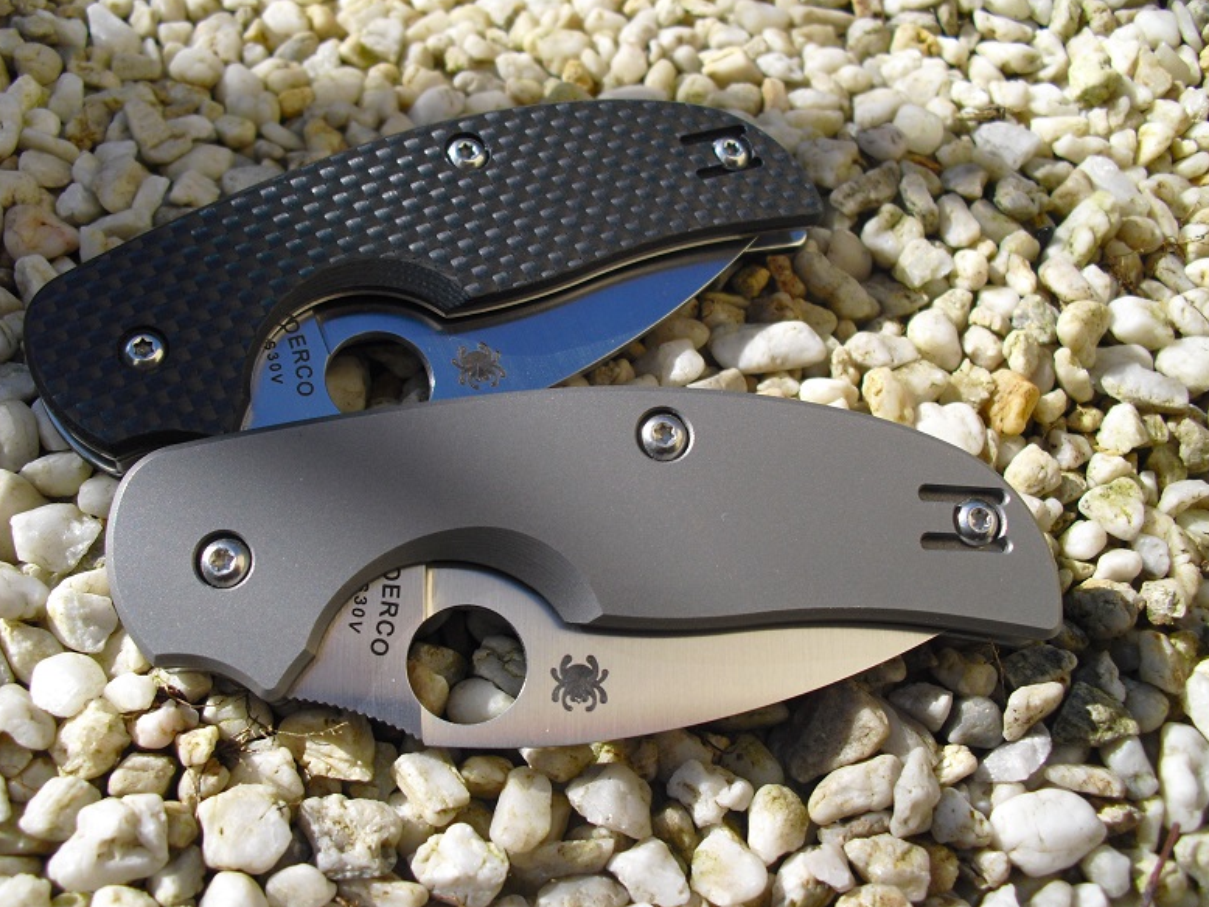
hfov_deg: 50.1
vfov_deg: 38.7
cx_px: 589
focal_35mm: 37
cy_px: 449
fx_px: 1293
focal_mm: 6.3
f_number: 7.8
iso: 100
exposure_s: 1/160
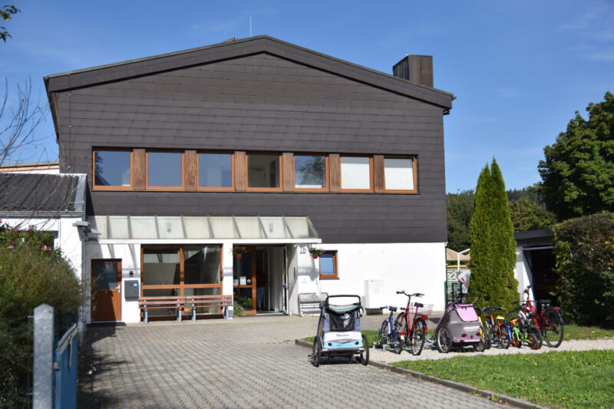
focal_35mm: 48
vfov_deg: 28.1
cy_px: 204
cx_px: 307
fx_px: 818
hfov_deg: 41.1
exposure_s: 1/4000
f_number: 2.8
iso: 160
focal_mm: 32
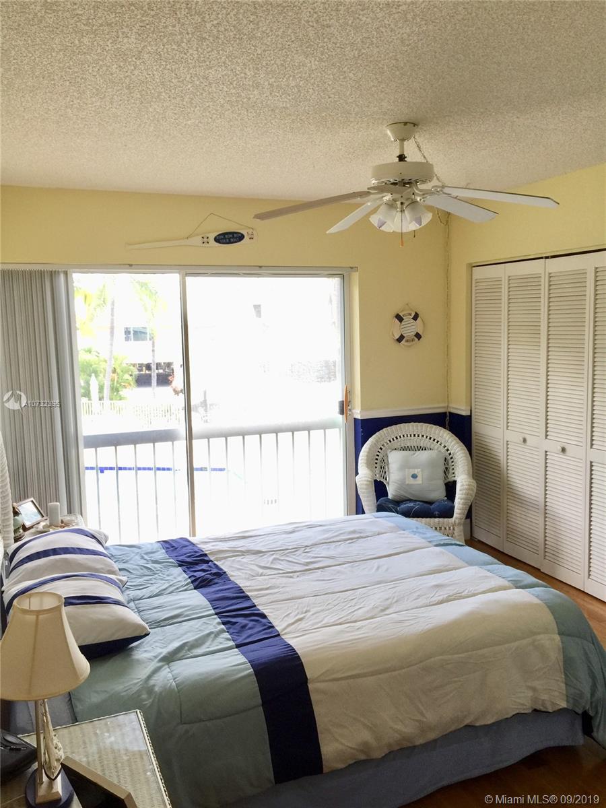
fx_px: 677
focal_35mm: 29
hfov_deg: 48.2
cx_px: 303
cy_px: 404
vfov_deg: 61.7
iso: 32
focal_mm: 4.15
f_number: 2.2
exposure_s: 1/40
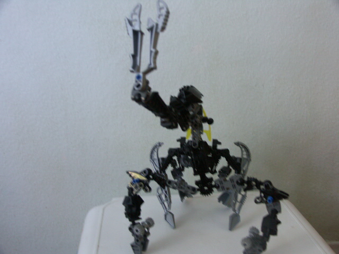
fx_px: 333
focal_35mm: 34
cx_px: 170
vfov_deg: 41.8
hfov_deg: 54.0
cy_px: 127
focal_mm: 8.82
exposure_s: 1/15
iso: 100
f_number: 2.8
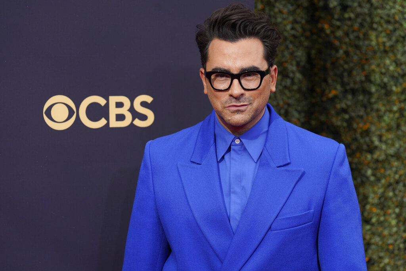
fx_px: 1703
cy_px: 136
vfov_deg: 9.1
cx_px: 203
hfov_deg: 13.6
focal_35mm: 151
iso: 160
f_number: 4.5
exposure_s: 1/400
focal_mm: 151
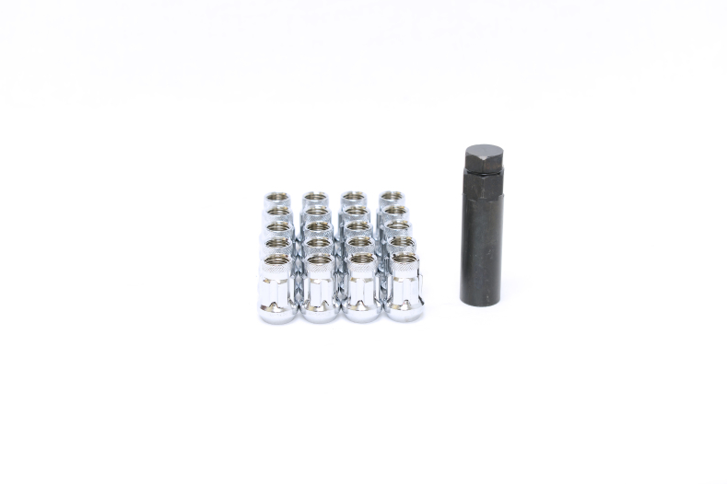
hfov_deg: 28.5
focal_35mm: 71
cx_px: 367
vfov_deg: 19.2
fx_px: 1434
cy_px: 239
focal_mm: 70
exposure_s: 1/2.5
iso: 250
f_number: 8
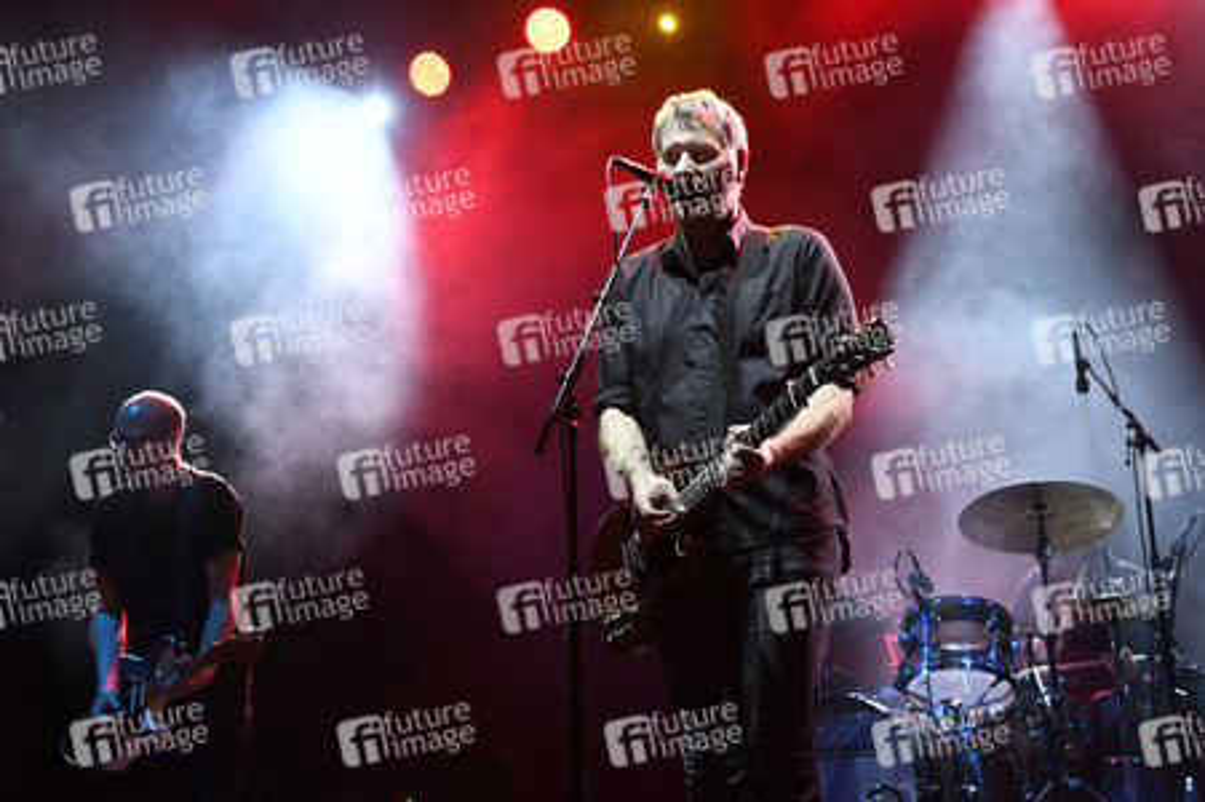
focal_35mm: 57
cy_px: 401
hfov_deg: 35.1
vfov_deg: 23.7
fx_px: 1906
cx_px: 602
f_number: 4
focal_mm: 38
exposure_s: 1/640
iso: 1600
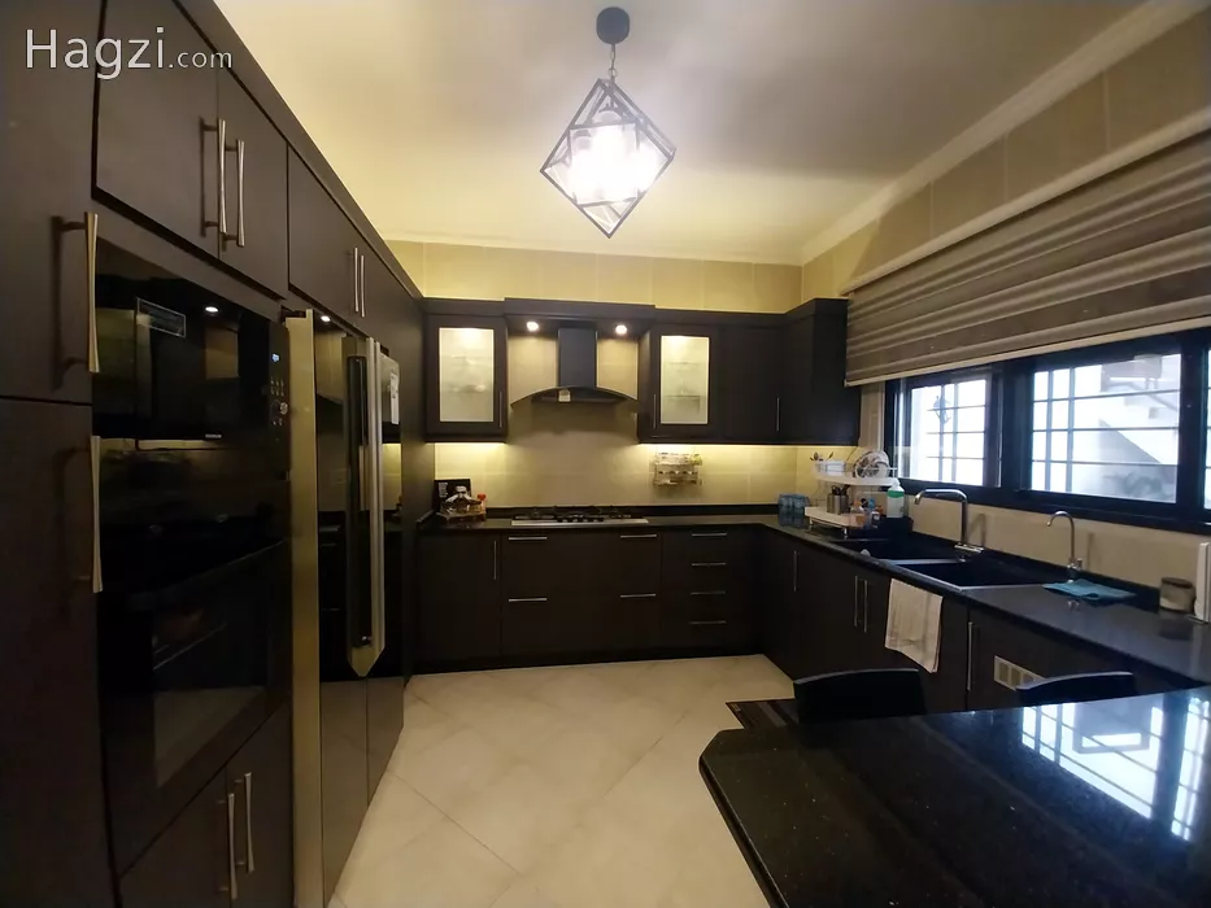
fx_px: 455
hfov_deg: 106.2
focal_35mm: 13
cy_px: 454
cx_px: 606
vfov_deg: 89.9
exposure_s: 1/33
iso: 200
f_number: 2.2
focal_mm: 1.3
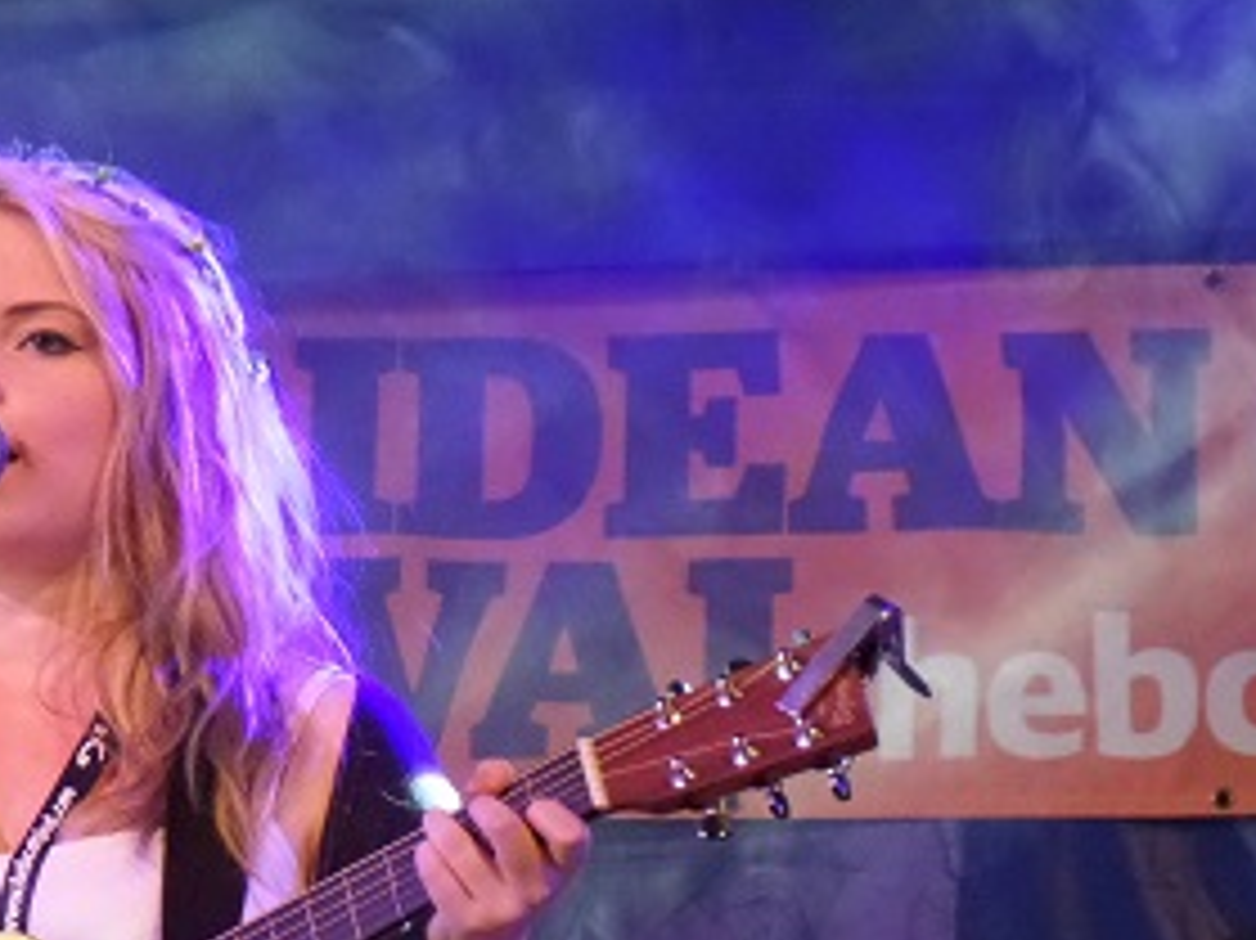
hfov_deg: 8.7
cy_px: 796
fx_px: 8233
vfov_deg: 6.5
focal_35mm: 227
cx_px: 108
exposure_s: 1/30
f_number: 3.9
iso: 800
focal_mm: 16.5
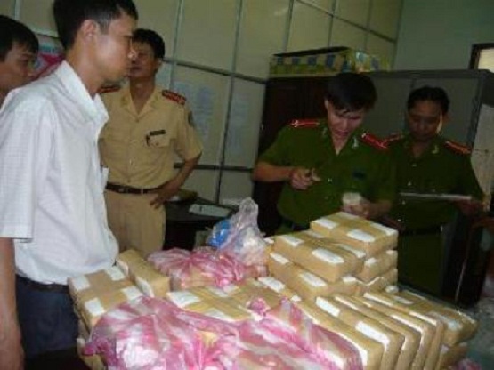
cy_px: 185
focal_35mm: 28
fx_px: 399
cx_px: 247
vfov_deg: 49.7
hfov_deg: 63.5
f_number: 2.8
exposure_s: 1/30
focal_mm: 4.6
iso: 100
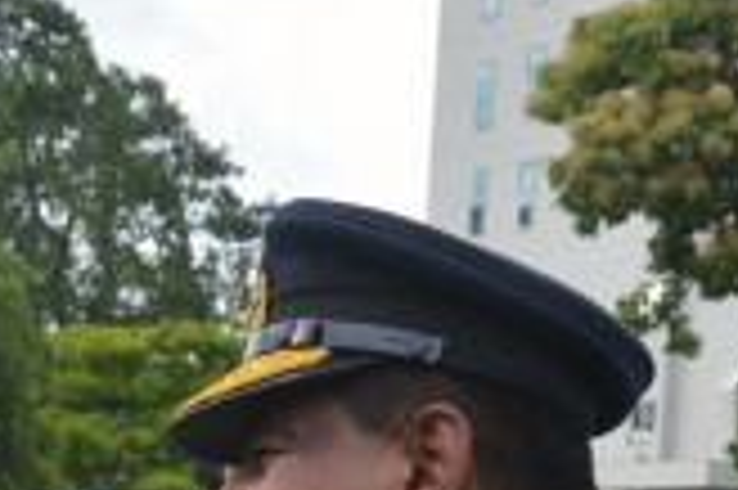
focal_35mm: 132
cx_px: -189
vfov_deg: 9.9
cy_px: 841
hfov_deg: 14.9
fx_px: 2703
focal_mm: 24
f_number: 6.3
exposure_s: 1/160
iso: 200
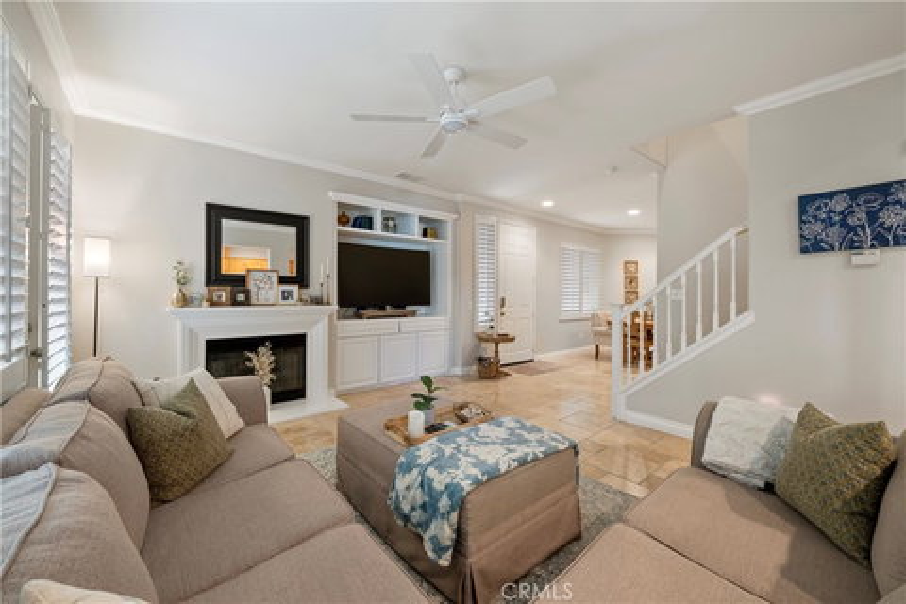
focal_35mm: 14
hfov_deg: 104.3
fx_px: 352
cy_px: 302
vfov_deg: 81.2
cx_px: 453
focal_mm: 14
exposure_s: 1/2
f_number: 9
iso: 640
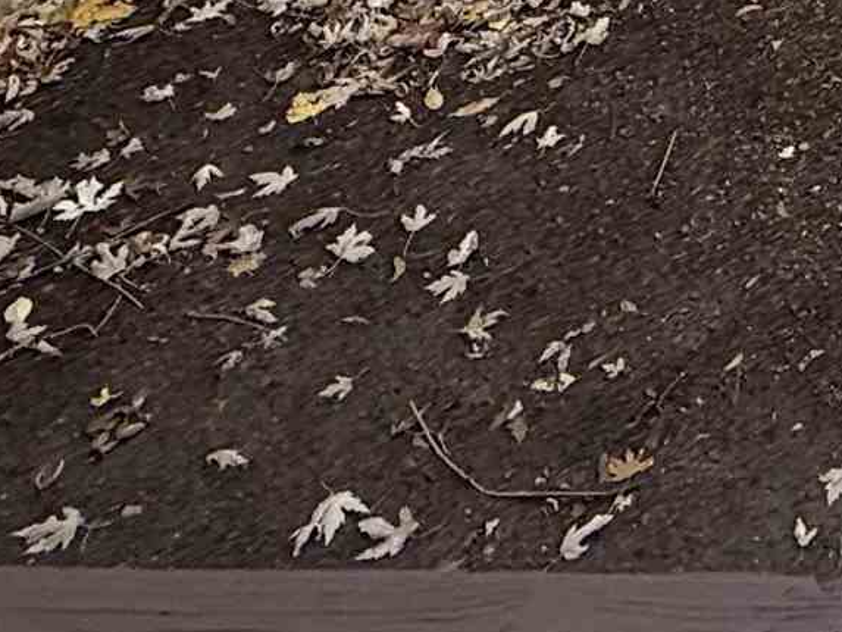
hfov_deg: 21.7
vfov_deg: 13.9
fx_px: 1825
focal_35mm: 75
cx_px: 1264
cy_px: -875
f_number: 2.2
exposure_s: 1/799
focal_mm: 2.22
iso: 50
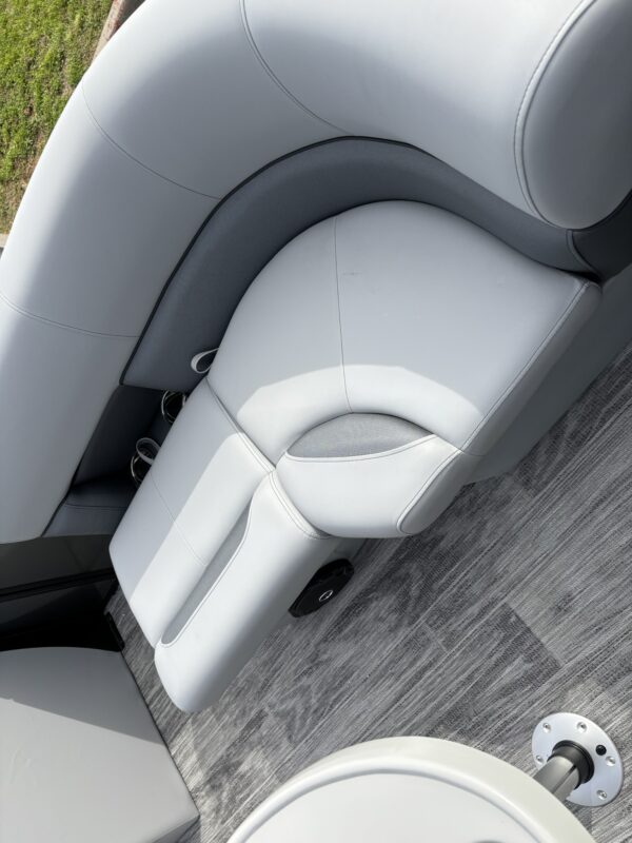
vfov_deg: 67.3
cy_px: 422
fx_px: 633
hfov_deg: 53.1
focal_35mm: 26
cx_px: 316
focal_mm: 5.96
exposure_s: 1/2242
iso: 50
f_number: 1.6
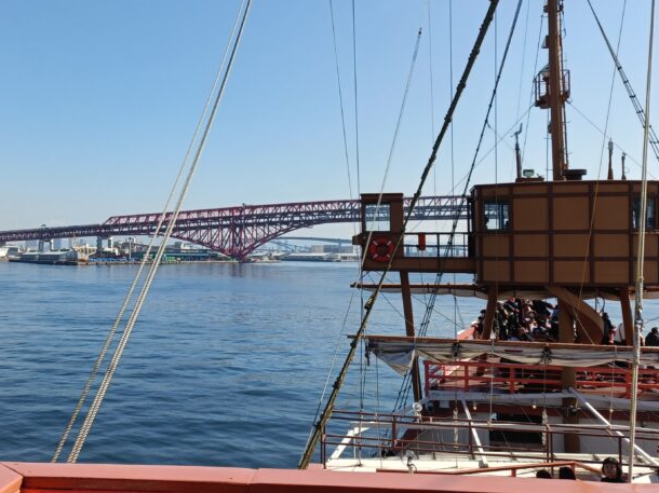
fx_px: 799
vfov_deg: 34.3
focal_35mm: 42
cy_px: 209
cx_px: 176
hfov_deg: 43.6
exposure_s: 1/844
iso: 50
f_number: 1.7
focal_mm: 4.7
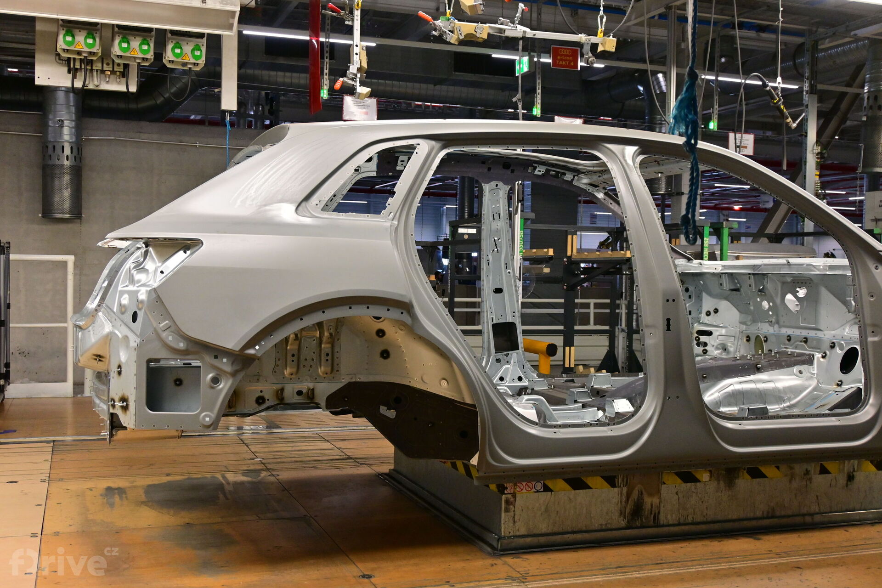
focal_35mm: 39
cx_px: 441
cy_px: 294
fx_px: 955
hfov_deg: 49.6
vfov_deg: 34.2
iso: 1000
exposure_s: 1/200
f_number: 5.6
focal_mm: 26
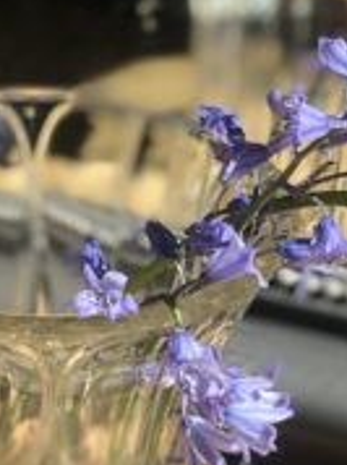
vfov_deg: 16.8
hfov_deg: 12.6
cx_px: 115
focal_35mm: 117
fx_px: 1568
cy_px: 345
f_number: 2.4
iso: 16
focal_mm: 6
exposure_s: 1/414
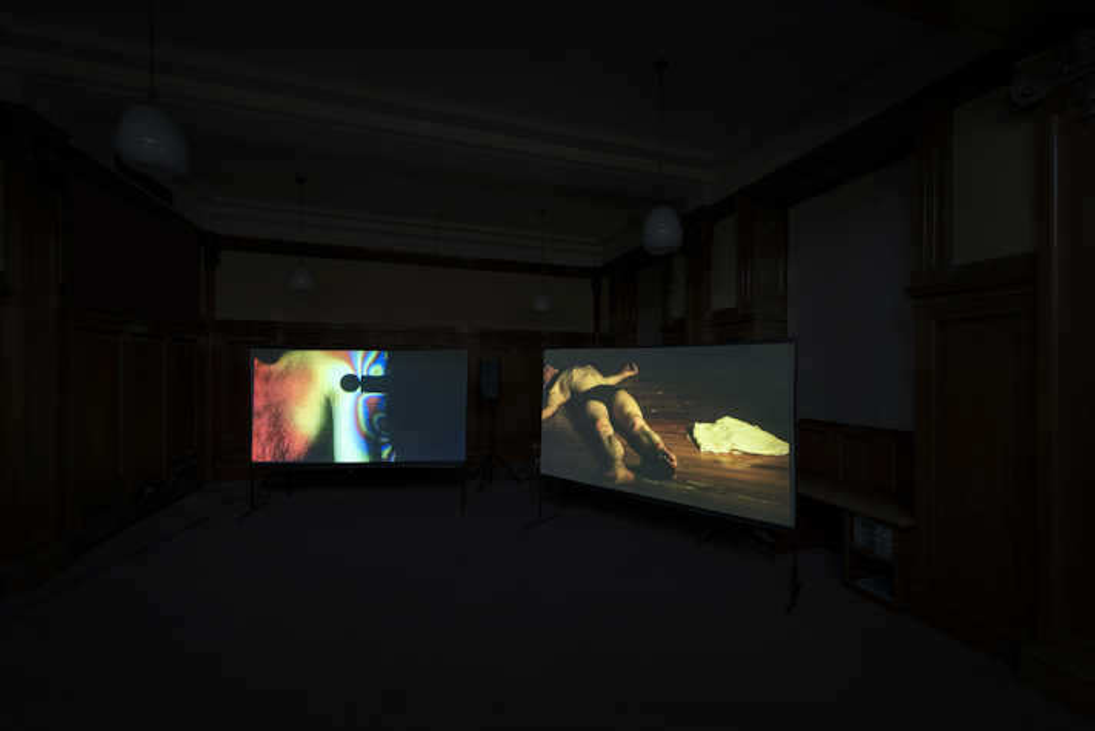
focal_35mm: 14
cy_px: 366
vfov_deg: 81.2
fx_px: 426
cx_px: 548
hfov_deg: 104.2
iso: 400
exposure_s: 1/20
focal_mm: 14
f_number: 5.6
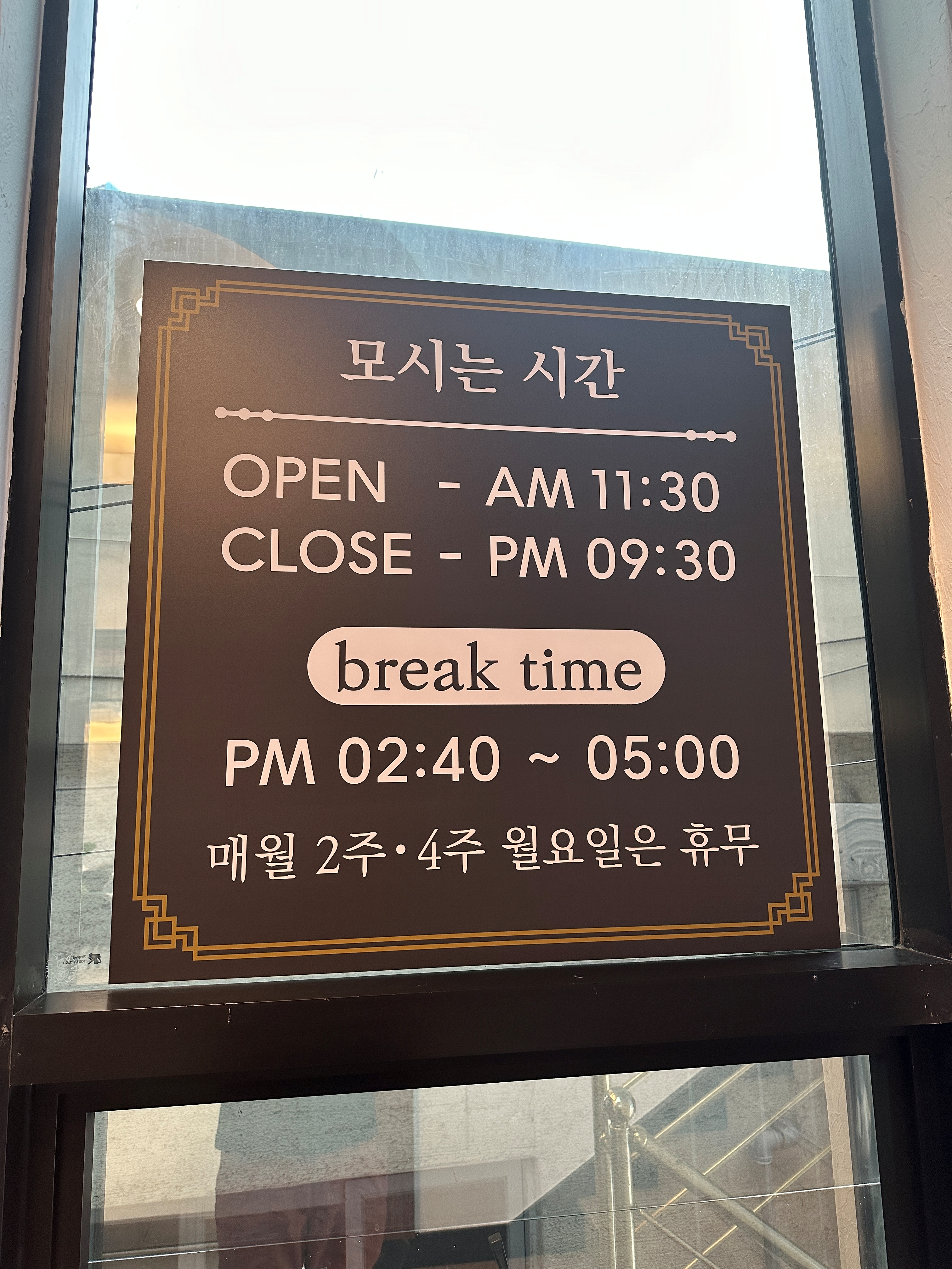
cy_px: 634
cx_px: 476
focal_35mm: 24
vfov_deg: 71.6
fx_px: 880
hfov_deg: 56.8
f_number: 1.78
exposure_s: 1/120
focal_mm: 6.86
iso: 200
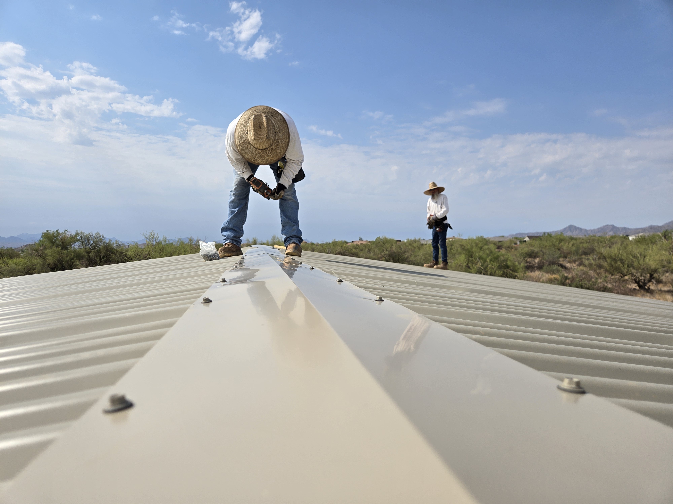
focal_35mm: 23
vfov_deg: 58.9
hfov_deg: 73.9
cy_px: 252
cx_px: 336
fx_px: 447
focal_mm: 5.4
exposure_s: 1/3829
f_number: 1.8
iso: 25
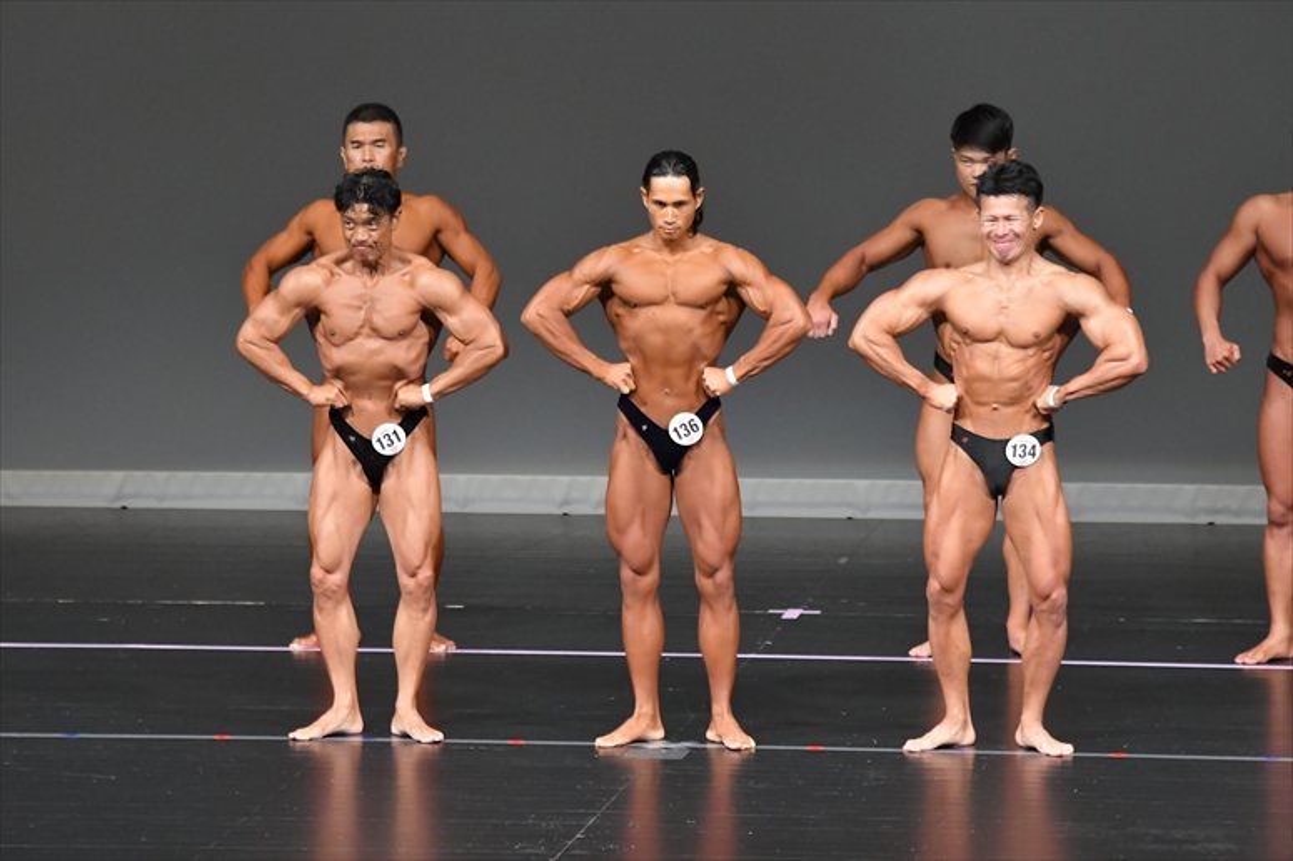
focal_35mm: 270
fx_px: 9693
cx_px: 646
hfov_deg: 7.6
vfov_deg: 5.1
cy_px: 430
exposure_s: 1/400
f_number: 5.6
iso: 5000
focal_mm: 180
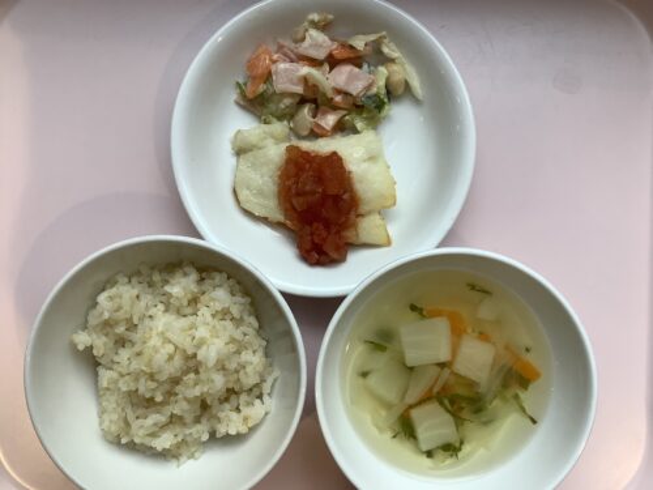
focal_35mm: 31
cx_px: 326
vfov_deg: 45.4
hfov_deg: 58.4
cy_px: 245
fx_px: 585
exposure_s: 1/50
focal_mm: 3.3
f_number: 2.4
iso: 64
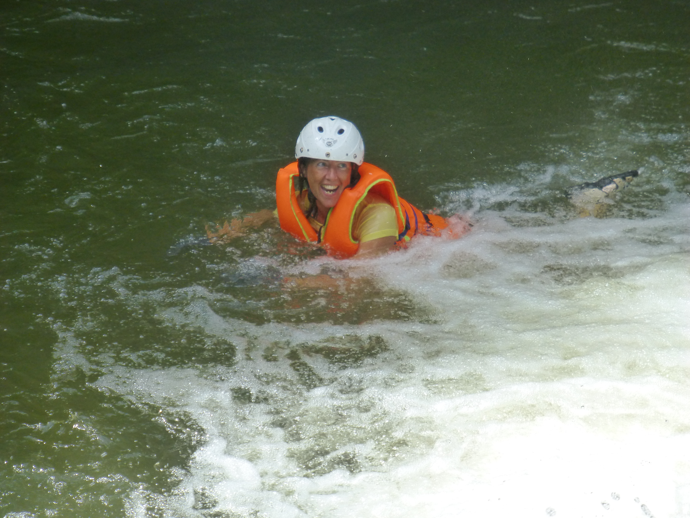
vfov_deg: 7.9
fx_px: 3727
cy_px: 259
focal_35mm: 187
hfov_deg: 10.6
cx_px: 345
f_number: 5.5
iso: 200
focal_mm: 33.3
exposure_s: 1/320
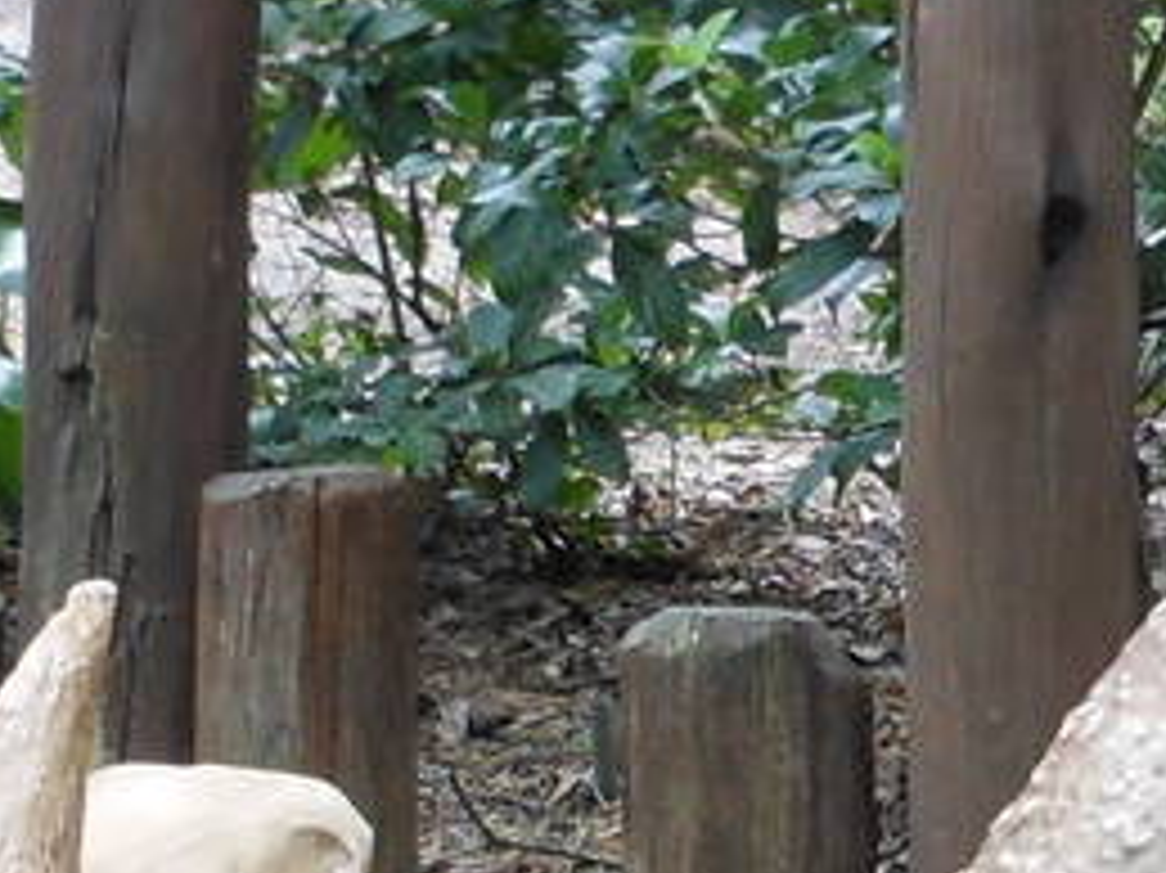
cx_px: 671
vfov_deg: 8.4
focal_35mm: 173
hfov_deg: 11.4
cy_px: 1377
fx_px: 5825
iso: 160
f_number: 3.7
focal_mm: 5
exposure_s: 1/30
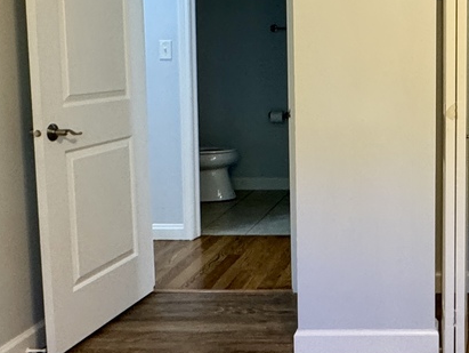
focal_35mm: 49
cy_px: 118
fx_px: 664
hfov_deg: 35.8
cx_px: 448
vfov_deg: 29.5
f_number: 2.2
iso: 250
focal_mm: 2.22
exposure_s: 1/60
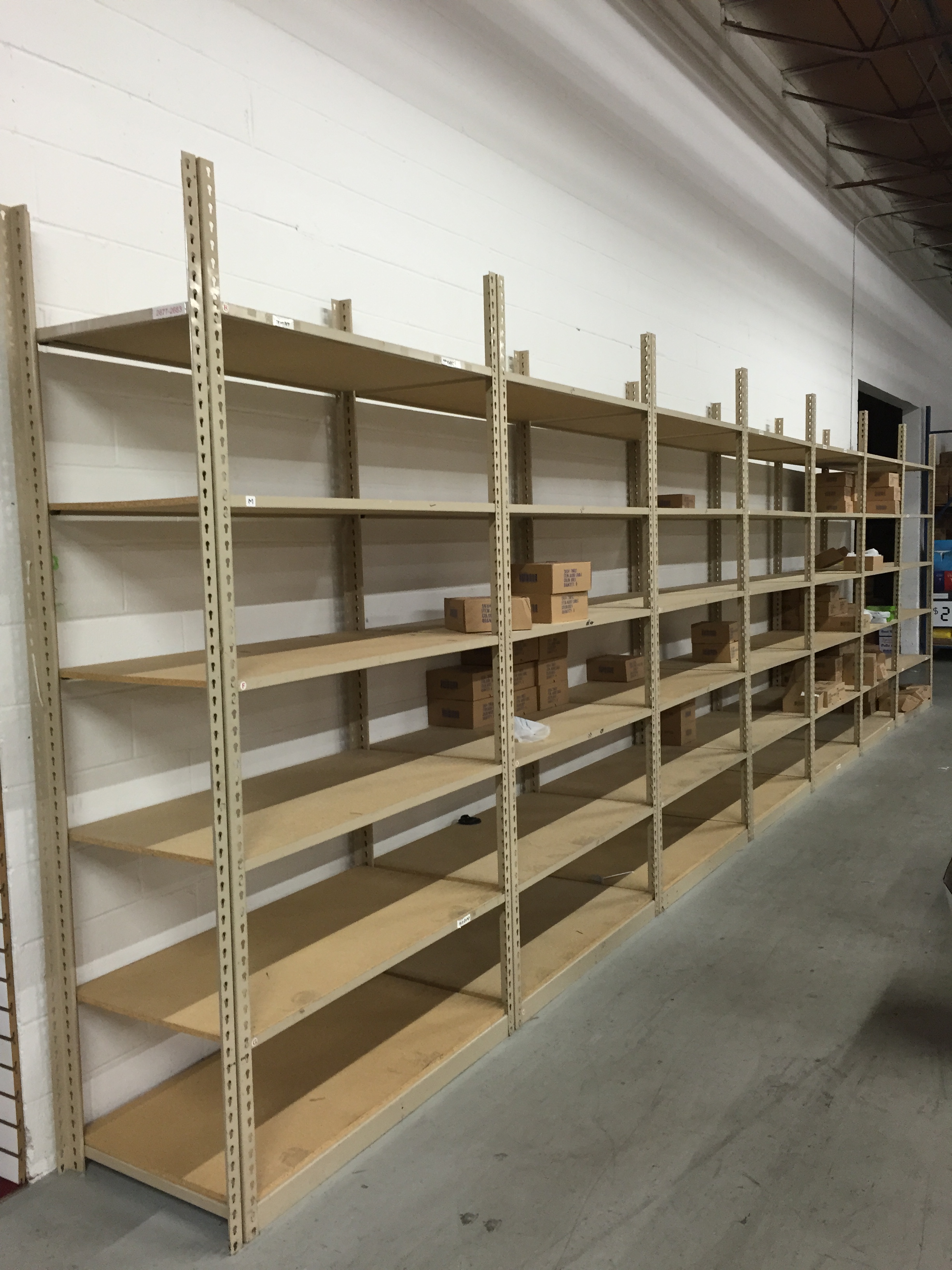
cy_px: 635
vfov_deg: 61.7
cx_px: 476
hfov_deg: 48.2
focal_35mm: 29
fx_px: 1063
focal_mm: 4.15
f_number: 2.2
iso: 100
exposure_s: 1/30
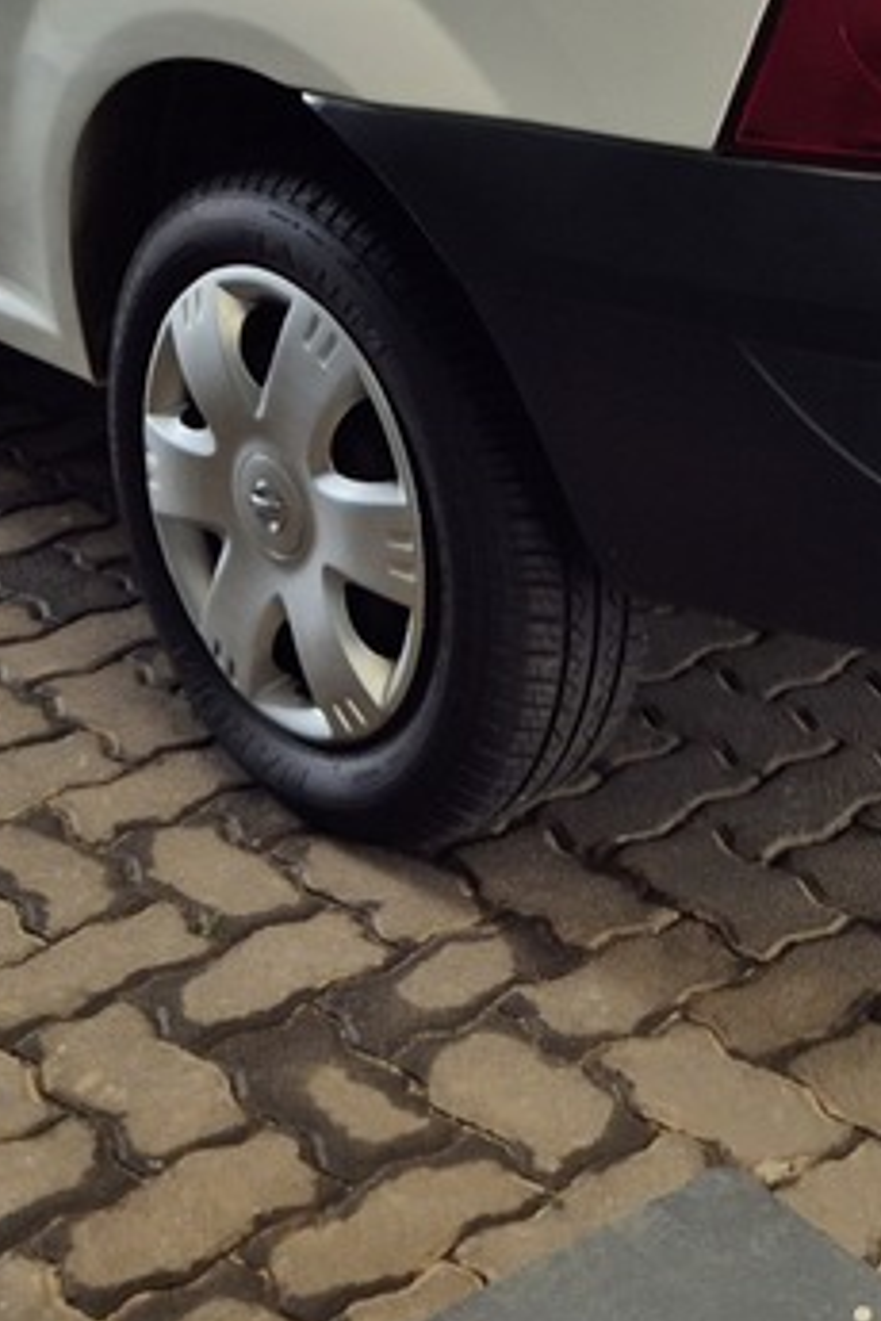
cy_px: -69
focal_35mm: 71
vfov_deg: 26.6
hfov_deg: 19.2
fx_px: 2606
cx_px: 552
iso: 25
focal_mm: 5.4
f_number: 1.8
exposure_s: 1/236
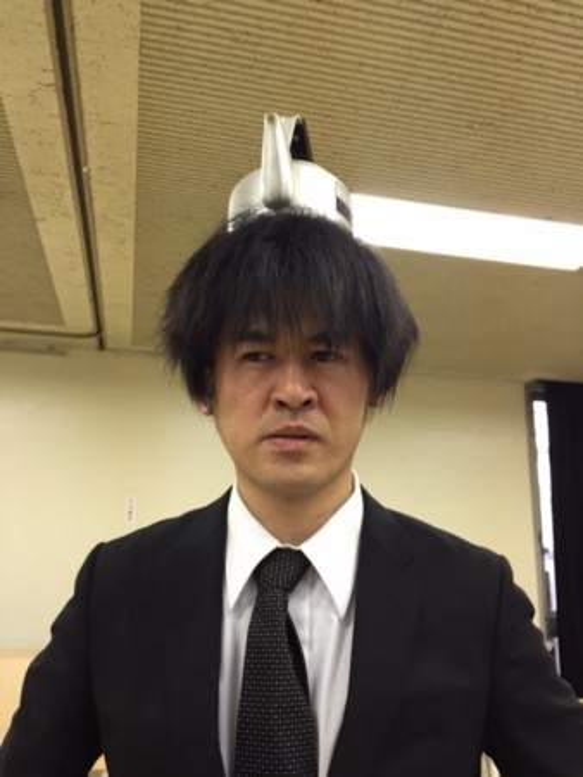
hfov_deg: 48.3
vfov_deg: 61.6
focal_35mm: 29
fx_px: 651
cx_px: 292
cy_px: 388
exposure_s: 1/30
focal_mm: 4.15
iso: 64
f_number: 2.2
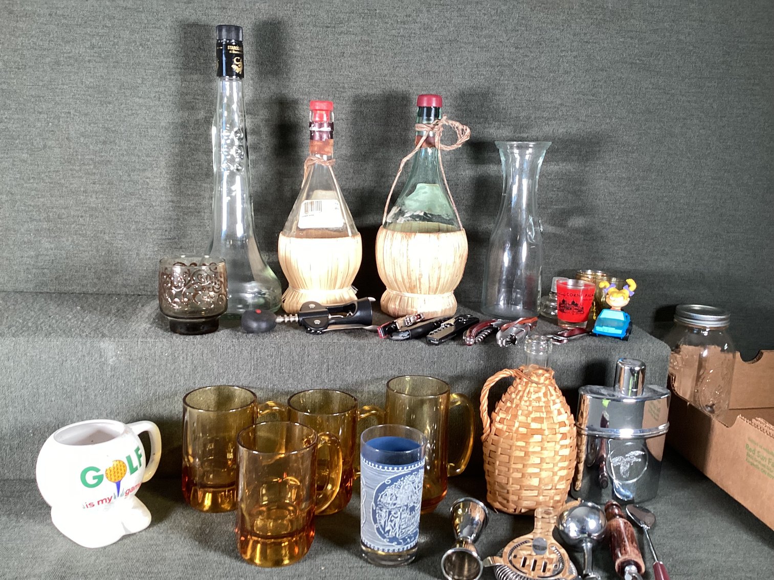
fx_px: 693
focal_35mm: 31
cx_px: 387
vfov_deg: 45.4
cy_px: 290
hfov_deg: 58.3
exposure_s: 1/50
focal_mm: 3.3
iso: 100
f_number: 2.4
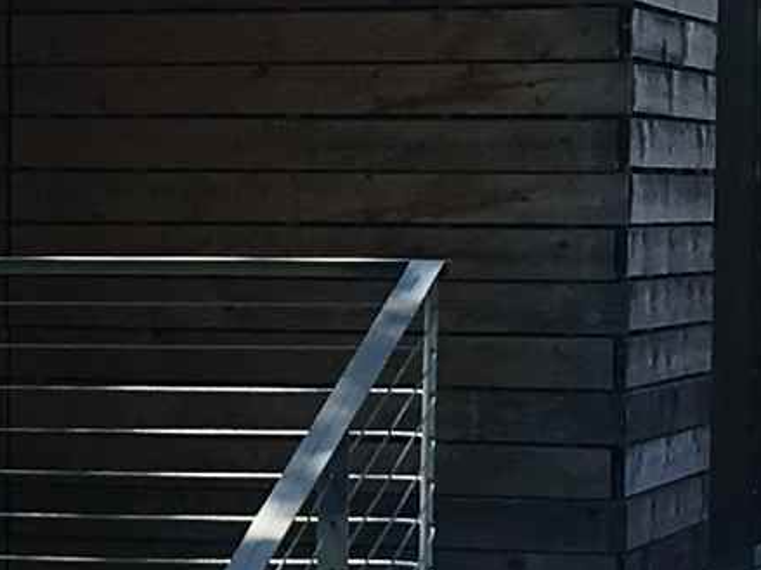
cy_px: 411
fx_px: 4462
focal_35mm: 203
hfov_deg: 9.7
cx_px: -61
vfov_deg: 7.3
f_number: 2.2
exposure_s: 1/962
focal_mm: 4.15
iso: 25
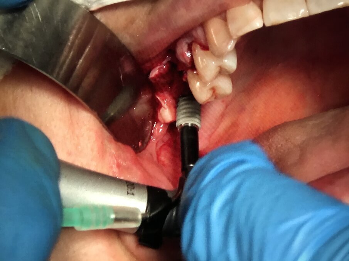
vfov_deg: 49.7
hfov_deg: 63.5
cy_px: 130
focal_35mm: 28
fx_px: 282
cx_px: 174
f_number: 1.8
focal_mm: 3.99
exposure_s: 1/16
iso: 64
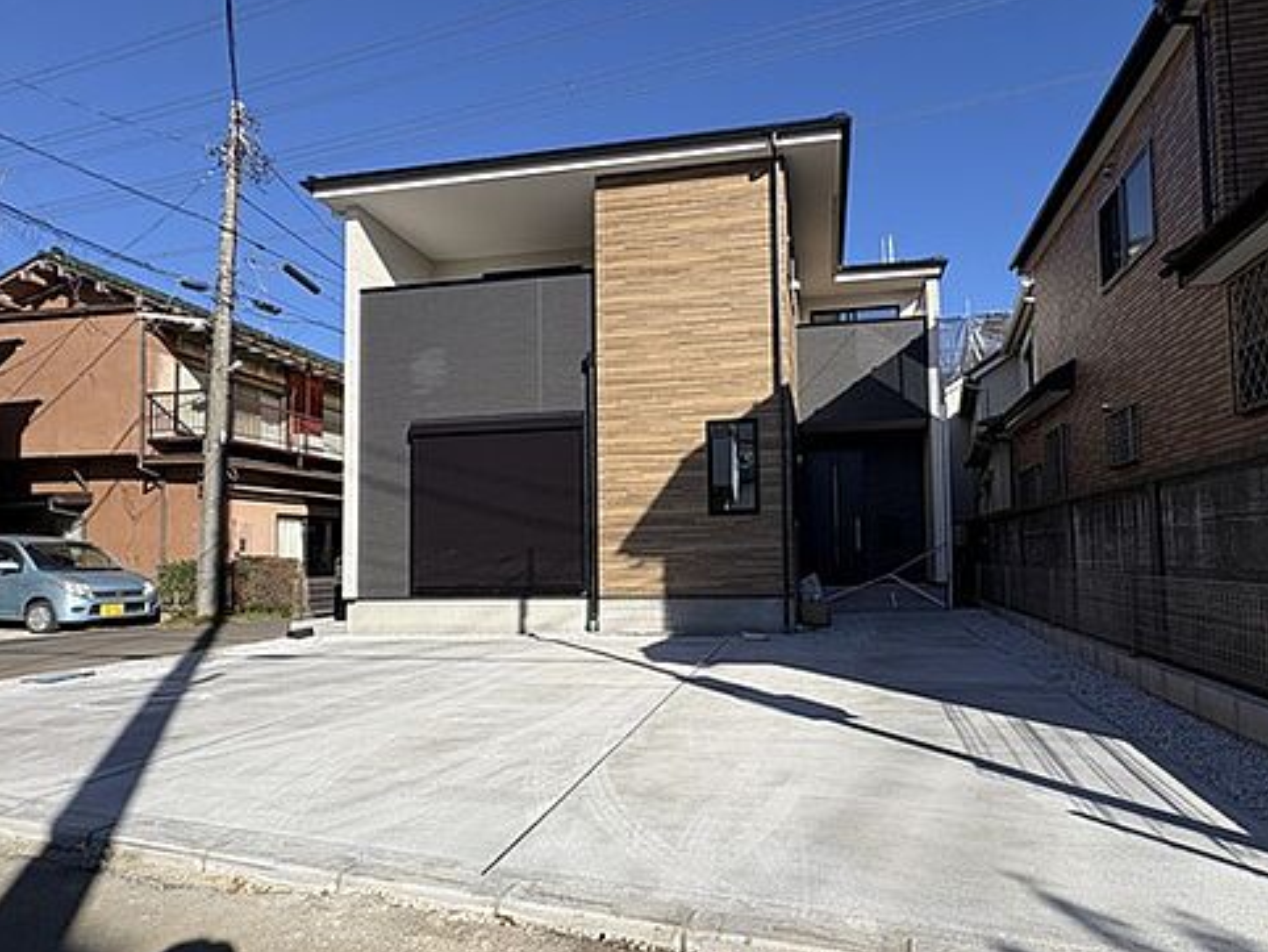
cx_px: 726
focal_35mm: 18
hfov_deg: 87.1
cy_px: 527
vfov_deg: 71.4
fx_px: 660
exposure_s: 1/1477
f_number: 2.2
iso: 50
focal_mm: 2.22
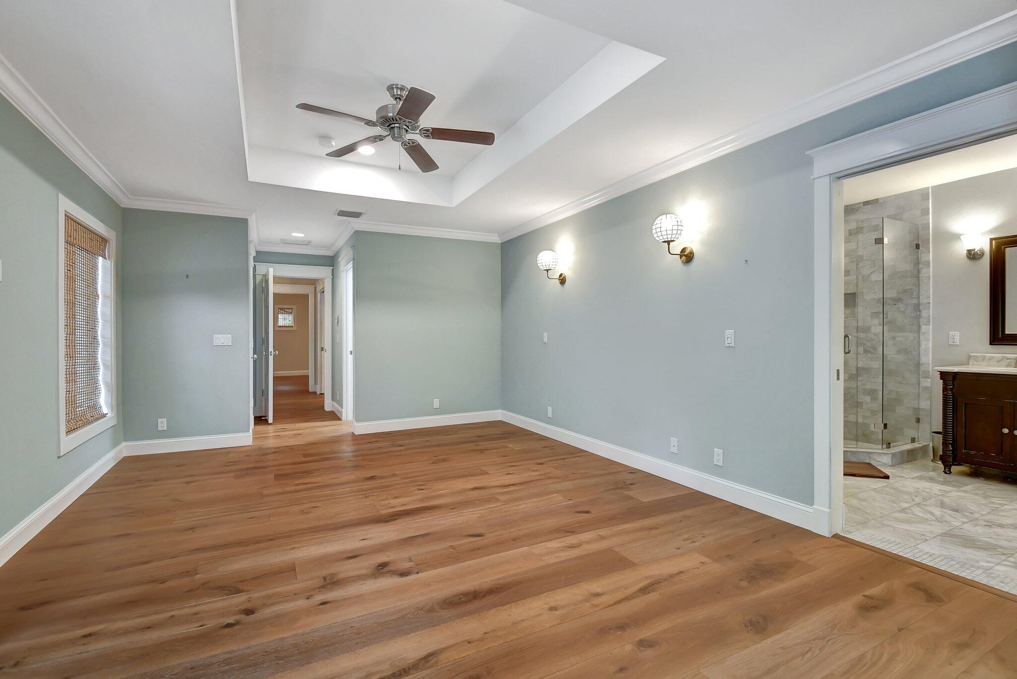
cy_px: 340
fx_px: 424
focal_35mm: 15
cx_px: 508
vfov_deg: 77.4
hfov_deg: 100.4
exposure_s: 3
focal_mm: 10
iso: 1000
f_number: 8
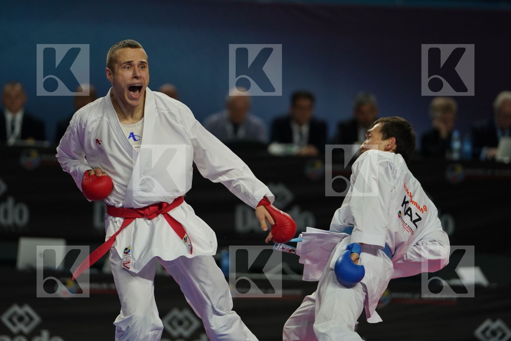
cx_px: 256
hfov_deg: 6.9
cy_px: 170
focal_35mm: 300
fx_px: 4258
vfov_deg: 4.6
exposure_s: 1/1000
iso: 1000
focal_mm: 200
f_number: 2.8
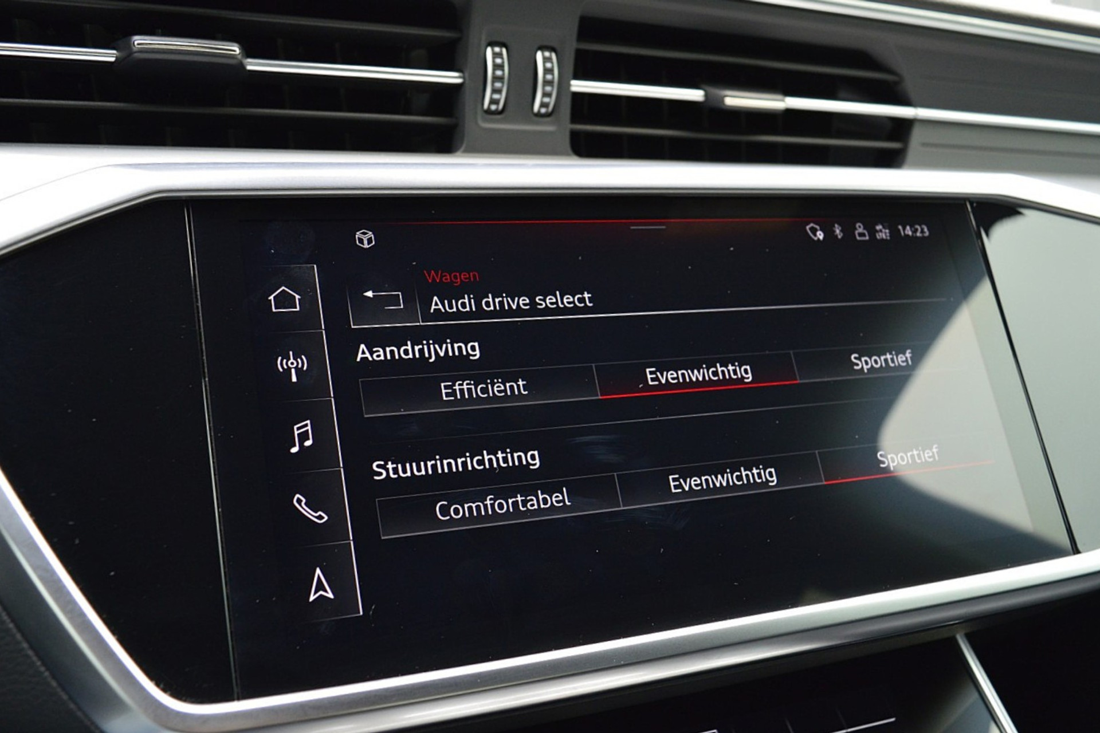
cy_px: 366
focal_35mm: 32
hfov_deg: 59.5
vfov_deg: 41.7
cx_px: 550
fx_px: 962
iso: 800
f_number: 5.6
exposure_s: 1/60
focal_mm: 21
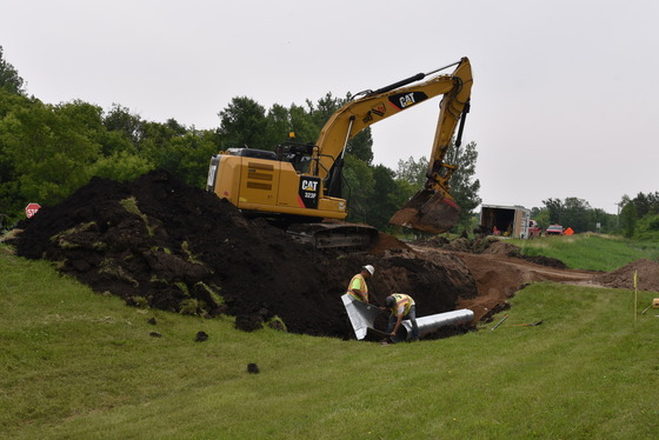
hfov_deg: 61.9
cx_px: 330
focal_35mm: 30
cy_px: 220
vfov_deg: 43.7
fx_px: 549
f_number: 8
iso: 200
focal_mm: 30
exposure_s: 1/250
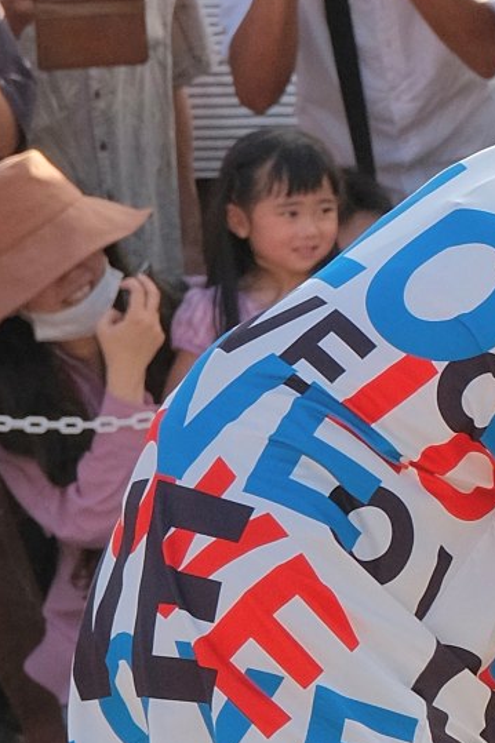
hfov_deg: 2.3
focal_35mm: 608
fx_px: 12547
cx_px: 1077
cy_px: 222
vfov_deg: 3.4
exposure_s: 1/900
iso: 800
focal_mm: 70
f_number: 5.6
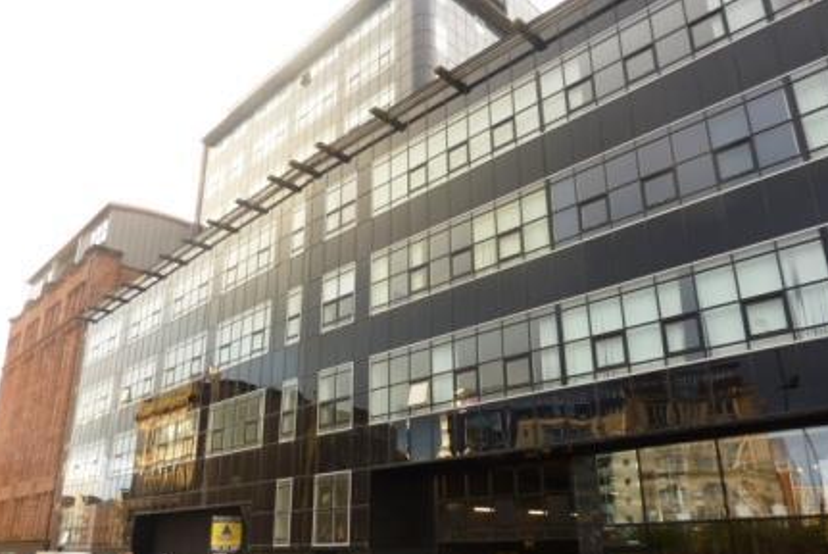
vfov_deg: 47.8
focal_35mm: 27
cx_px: 421
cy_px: 321
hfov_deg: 67.3
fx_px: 621
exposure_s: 1/50
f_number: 3.3
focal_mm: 4.1
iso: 100
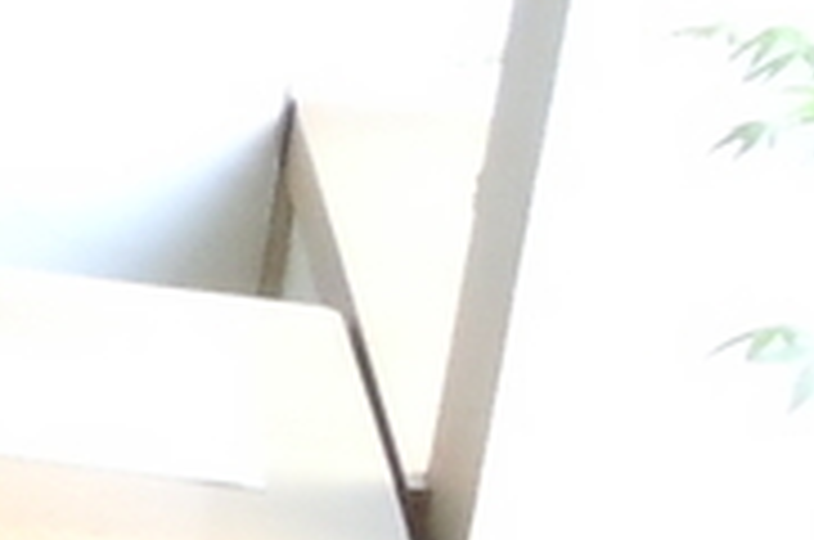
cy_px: 374
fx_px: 5146
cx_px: -1839
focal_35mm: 228
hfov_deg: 7.6
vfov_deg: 6.0
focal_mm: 5.9
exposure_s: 1/125
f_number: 4
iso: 800
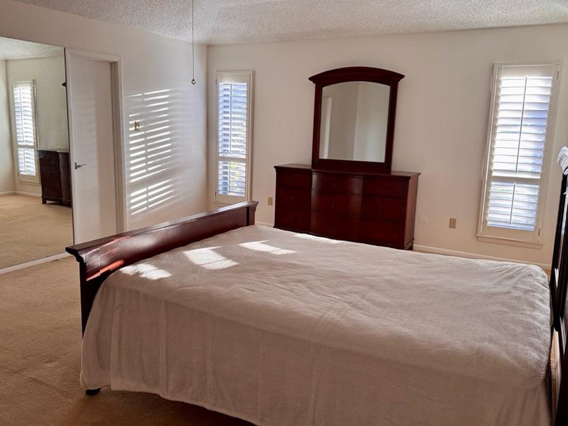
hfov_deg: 61.6
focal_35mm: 29
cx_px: 276
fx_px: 476
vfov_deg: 48.3
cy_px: 205
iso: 200
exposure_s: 1/90
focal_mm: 6.76
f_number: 1.78
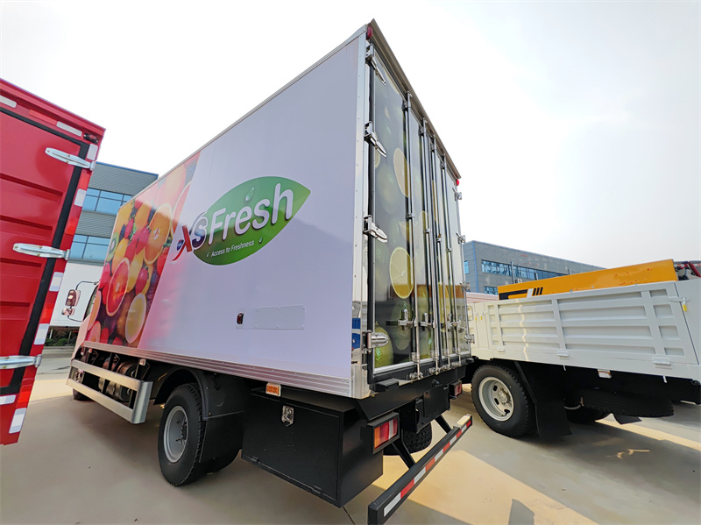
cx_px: 350
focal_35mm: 13
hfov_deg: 106.2
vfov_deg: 89.9
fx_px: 263
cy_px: 262
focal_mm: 1.82
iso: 50
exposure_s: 1/460
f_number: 2
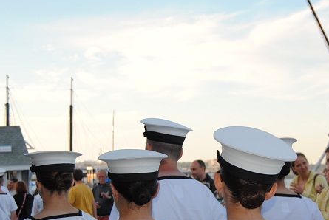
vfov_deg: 14.0
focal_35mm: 97
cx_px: 196
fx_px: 888
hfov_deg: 21.0
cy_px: 189
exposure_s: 1/200
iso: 100
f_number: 4.5
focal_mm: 32
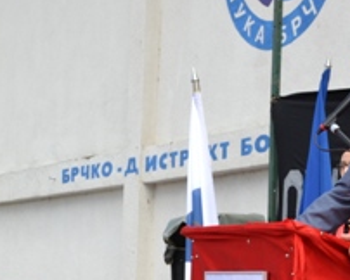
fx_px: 1203
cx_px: 352
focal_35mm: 116
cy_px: 276
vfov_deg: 13.1
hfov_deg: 16.2
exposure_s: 1/200
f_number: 6.3
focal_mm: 26
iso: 100
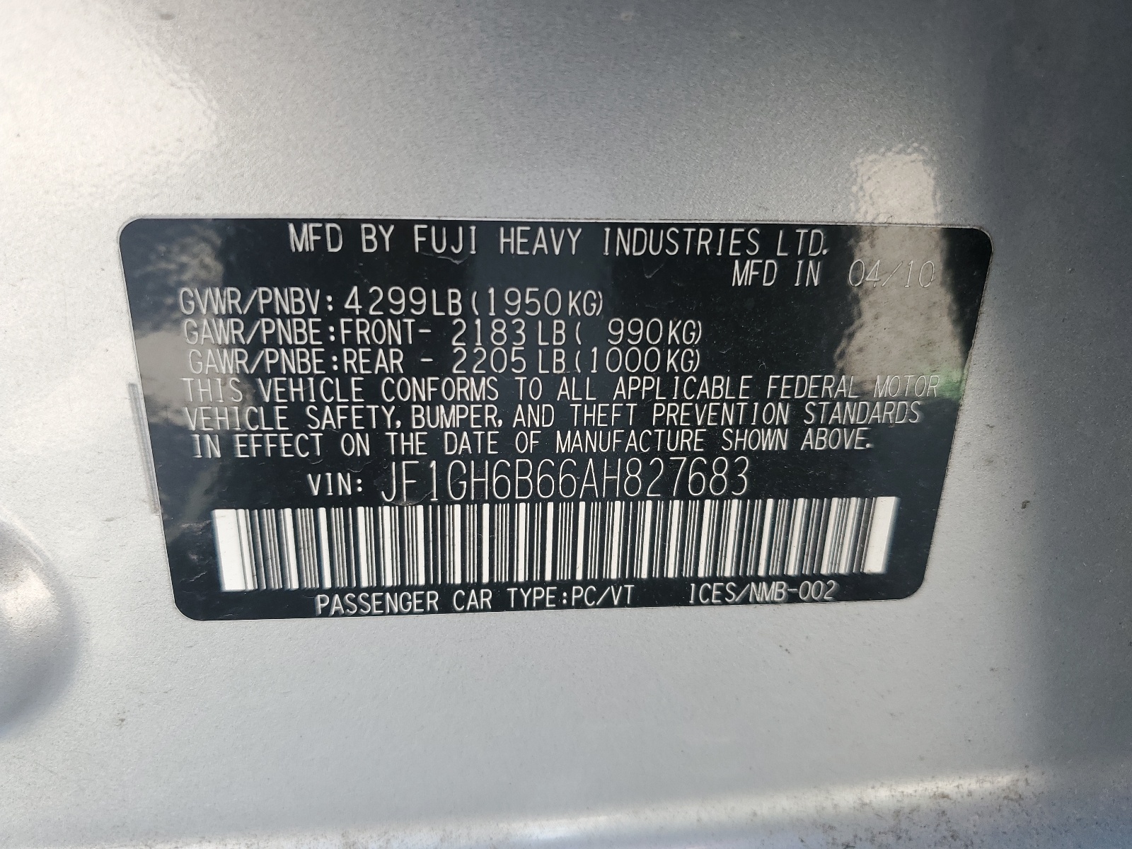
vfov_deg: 53.1
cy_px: 424
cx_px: 566
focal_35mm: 26
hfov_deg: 67.3
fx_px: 850
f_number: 1.5
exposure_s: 1/200
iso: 50
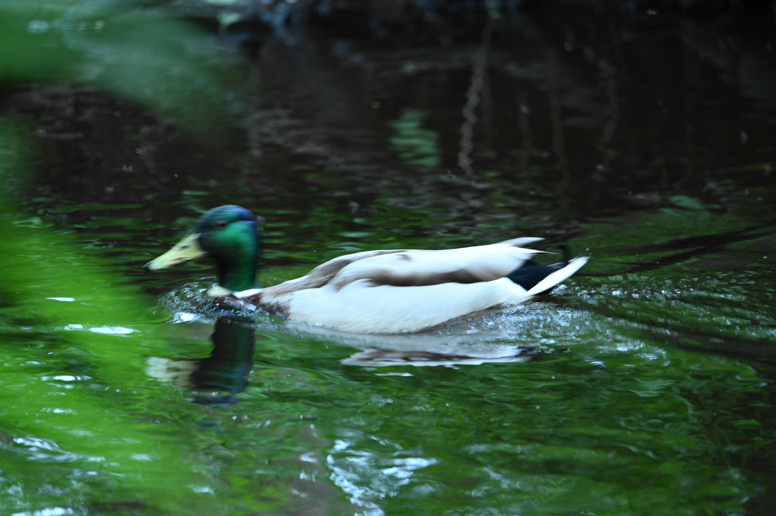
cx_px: 388
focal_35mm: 410
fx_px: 8832
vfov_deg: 3.3
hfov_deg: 5.0
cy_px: 258
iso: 2800
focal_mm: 410
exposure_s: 1/100
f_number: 6.3
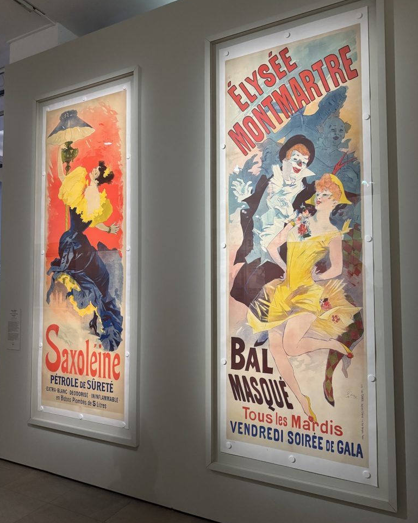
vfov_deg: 66.0
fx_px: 402
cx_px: 214
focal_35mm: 26
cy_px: 259
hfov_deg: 54.9
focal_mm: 6.76
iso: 800
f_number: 1.78
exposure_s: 1/55
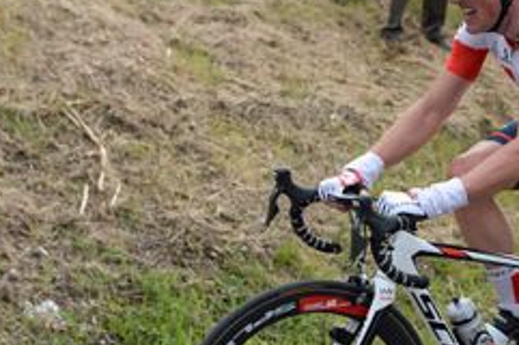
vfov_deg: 11.8
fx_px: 1670
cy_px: 225
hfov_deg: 17.4
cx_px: 454
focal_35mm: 116
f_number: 5
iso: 1000
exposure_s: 1/1000
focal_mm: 62
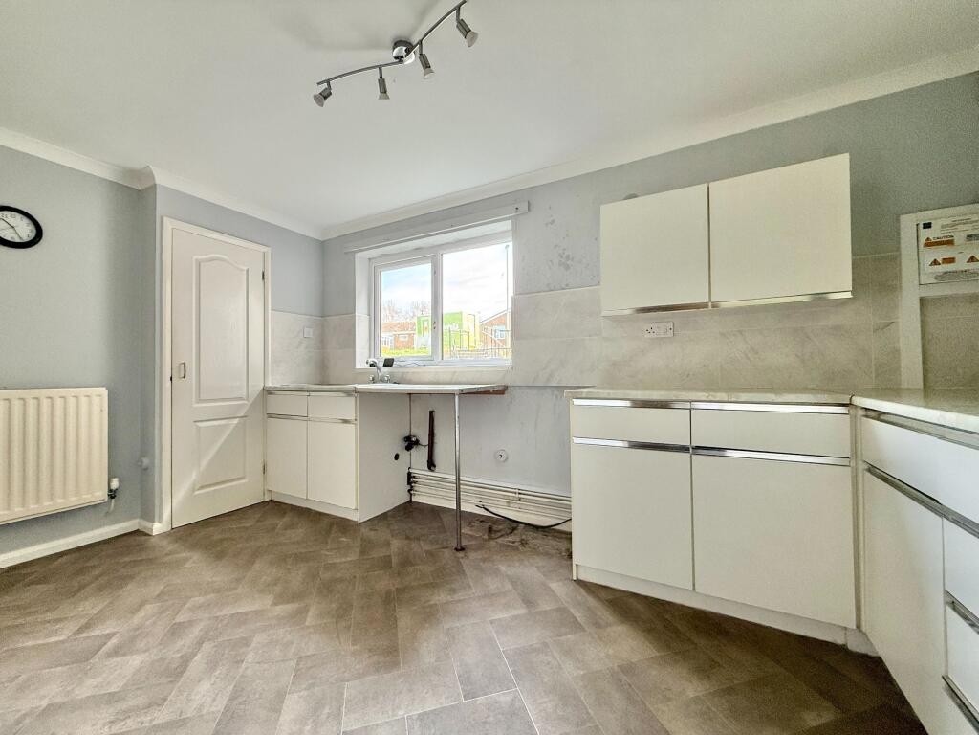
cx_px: 490
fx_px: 396
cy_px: 368
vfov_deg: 85.7
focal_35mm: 14
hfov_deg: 102.1
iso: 160
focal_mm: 2.22
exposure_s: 1/99
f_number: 2.2
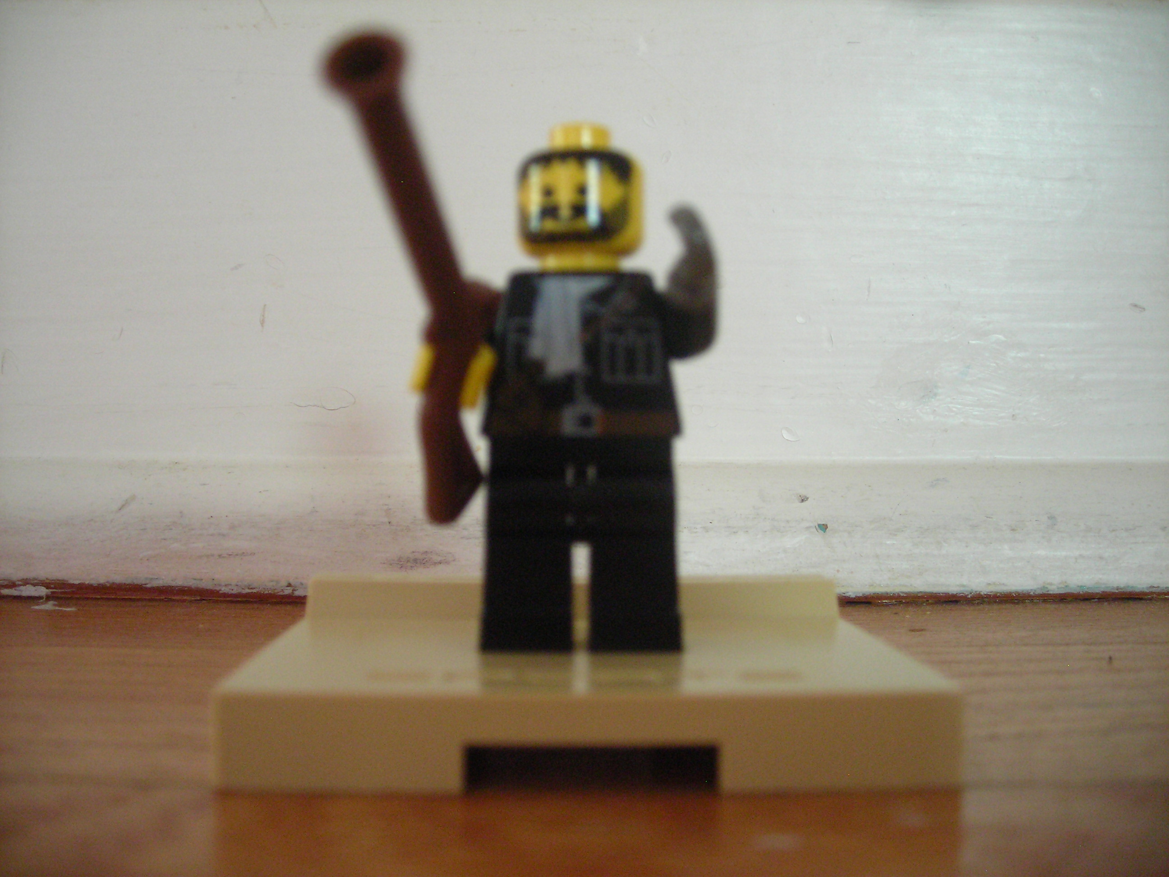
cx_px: 584
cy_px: 438
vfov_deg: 37.7
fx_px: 1283
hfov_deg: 49.0
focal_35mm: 38
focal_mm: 6.3
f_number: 3.2
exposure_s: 1.15
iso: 200
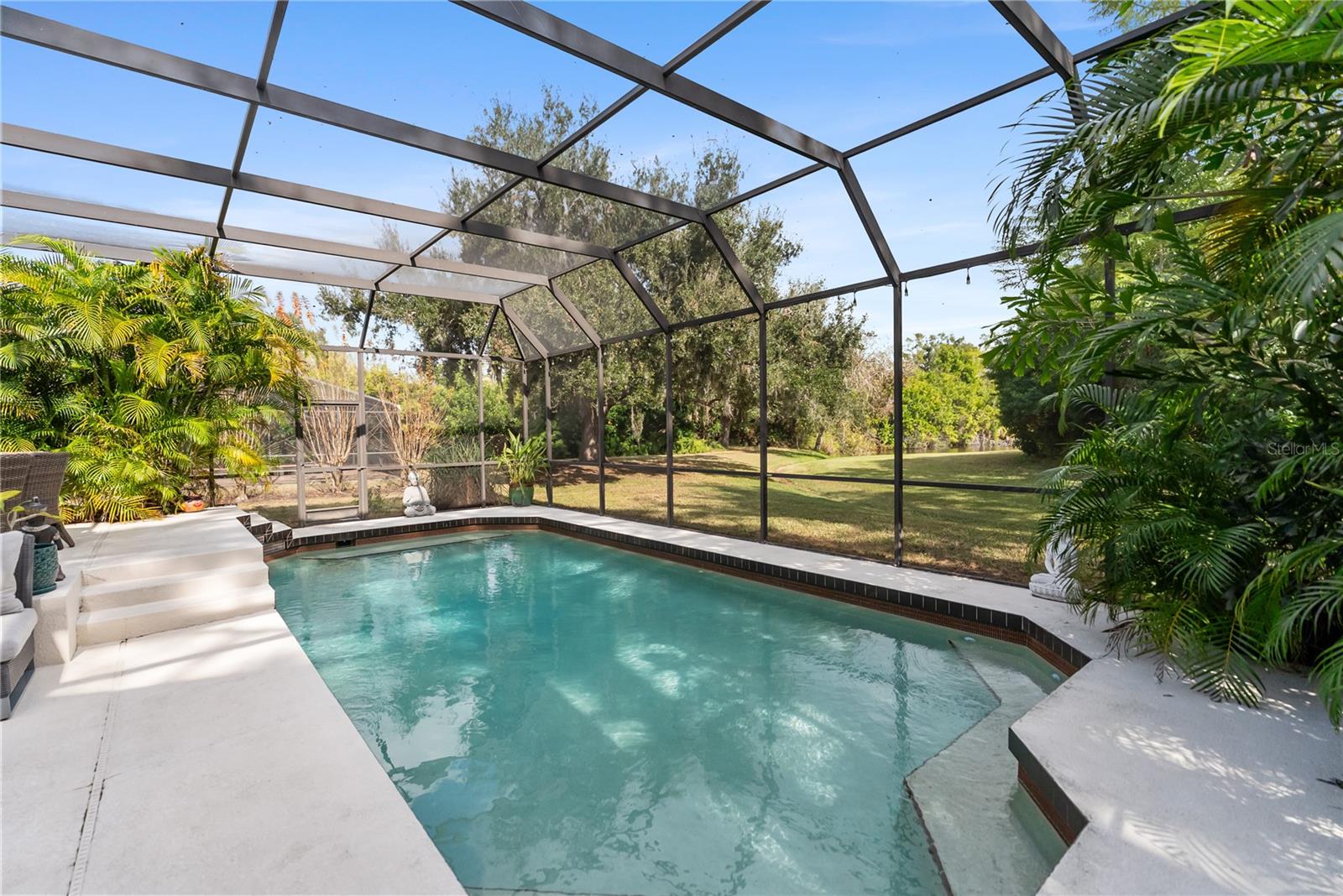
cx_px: 672
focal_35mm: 16
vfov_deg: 73.8
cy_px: 448
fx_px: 597
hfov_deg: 96.7
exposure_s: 1/5000
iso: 640
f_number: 2.8
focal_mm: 16
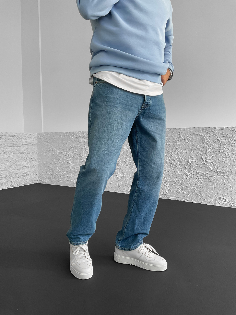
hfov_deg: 48.2
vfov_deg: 61.7
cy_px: 158
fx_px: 264
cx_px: 118
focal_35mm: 29
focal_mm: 3
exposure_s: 1/120
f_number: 1.8
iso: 64
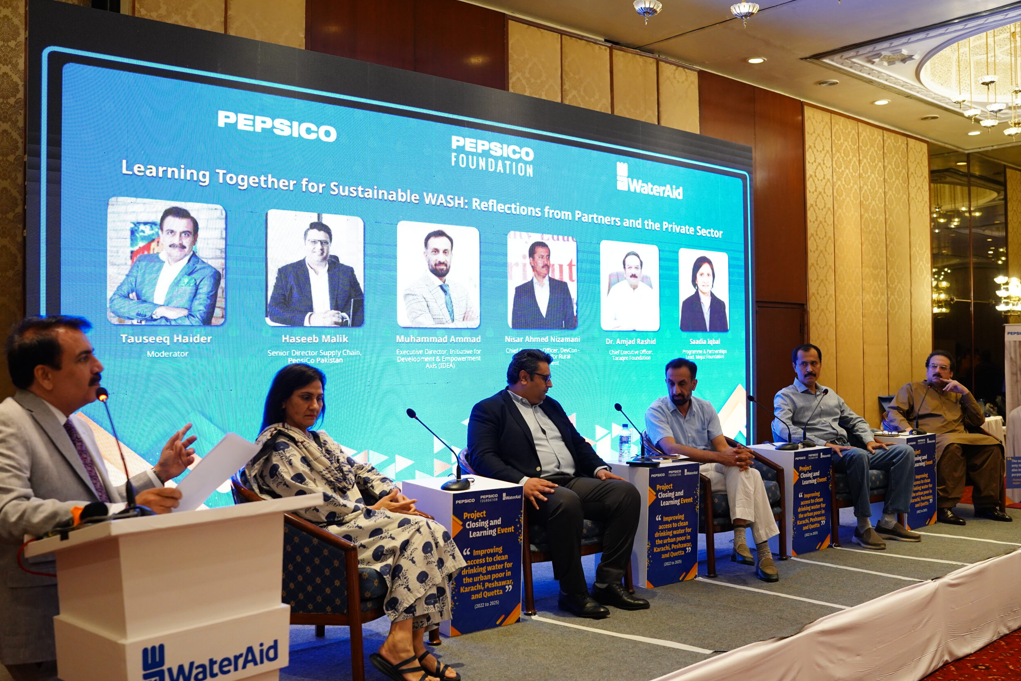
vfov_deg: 36.9
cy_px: 342
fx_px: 1021
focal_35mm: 36
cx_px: 517
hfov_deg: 53.1
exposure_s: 1/160
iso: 2500
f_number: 3.2
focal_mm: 35
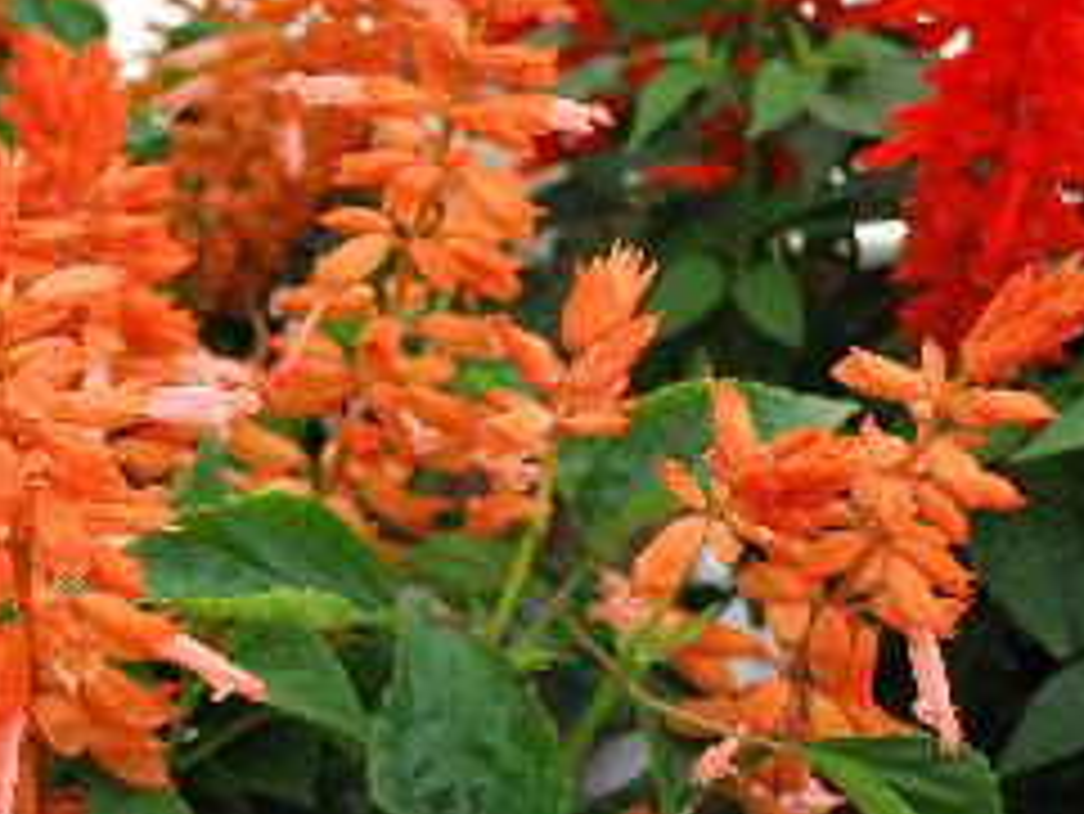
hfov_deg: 28.4
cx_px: 234
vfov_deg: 21.9
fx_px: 2099
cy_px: 481
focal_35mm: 67
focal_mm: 28
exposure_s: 1/80
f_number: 4.5
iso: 200
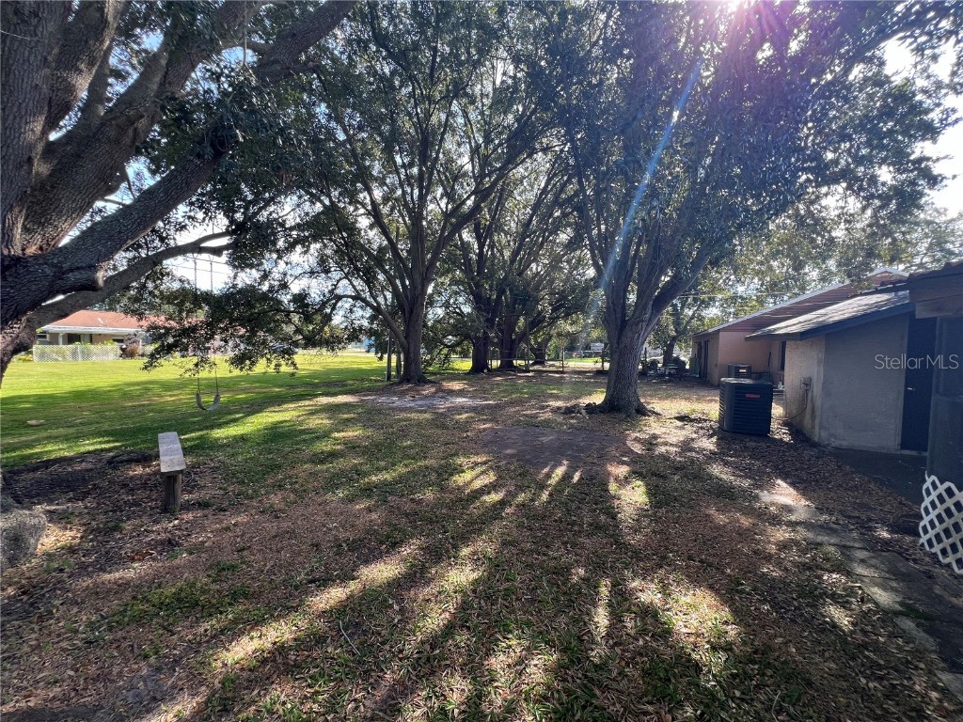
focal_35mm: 13
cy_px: 361
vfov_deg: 89.9
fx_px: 362
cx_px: 482
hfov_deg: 106.2
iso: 32
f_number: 1.8
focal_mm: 1.57
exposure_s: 1/146
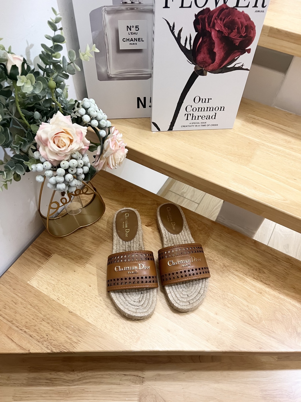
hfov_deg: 53.1
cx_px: 150
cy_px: 201
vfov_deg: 67.3
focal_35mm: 26
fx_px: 301
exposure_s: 1/50
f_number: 1.5
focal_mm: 5.7
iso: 200
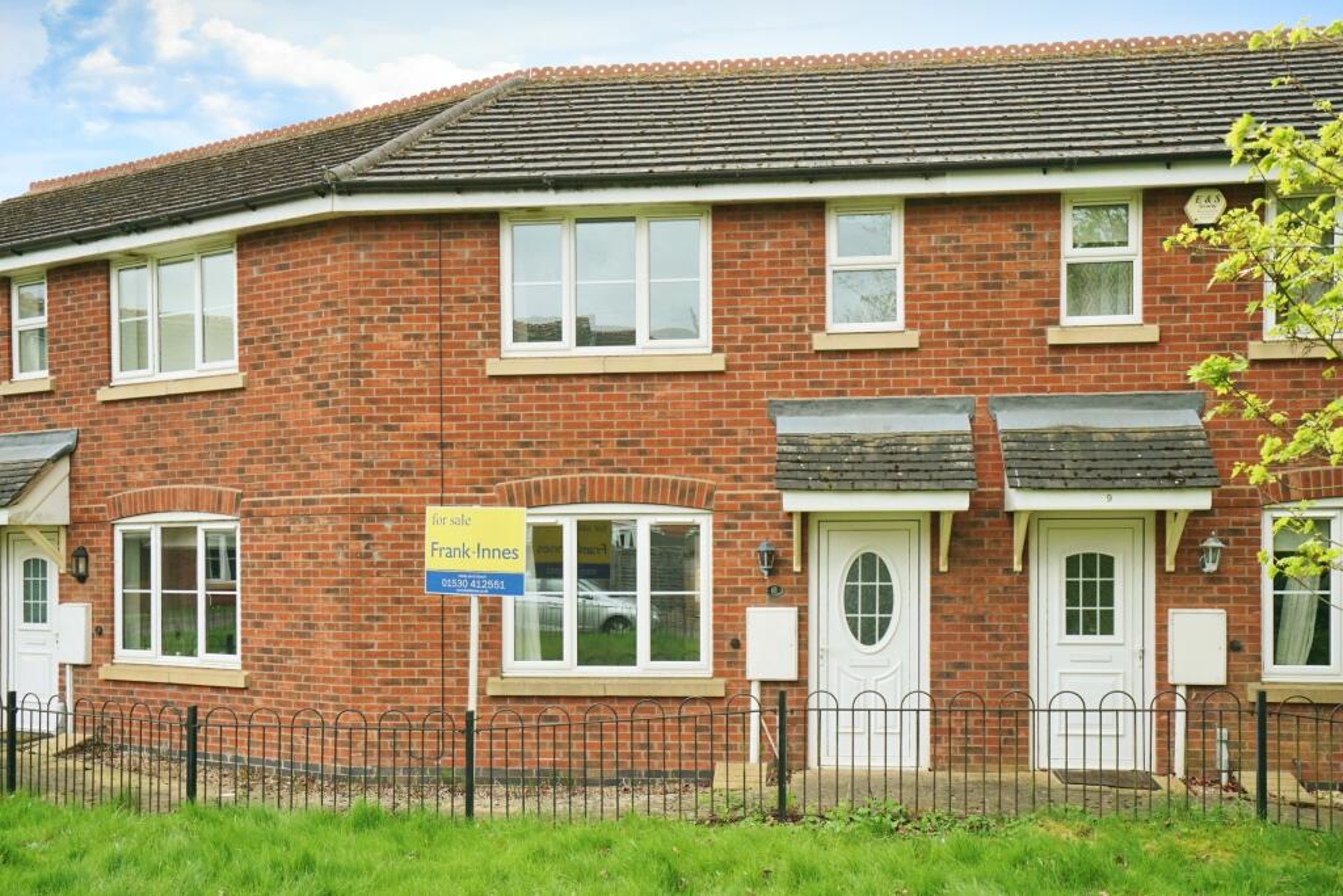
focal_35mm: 33
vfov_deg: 40.0
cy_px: 448
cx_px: 672
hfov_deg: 57.2
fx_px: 1231
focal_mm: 33
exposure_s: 1/2500
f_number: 6.3
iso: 1600
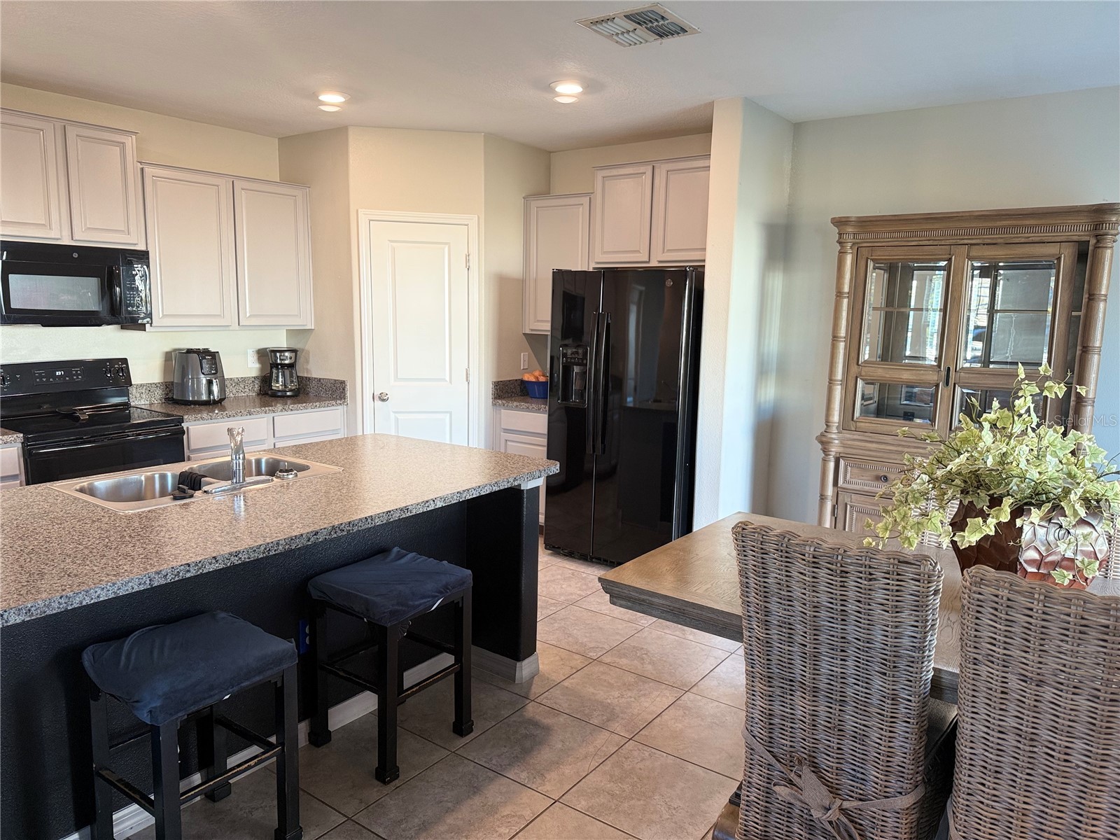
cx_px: 560
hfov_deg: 71.6
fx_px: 777
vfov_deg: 56.8
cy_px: 420
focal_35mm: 24
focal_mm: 6.76
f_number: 1.78
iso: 160
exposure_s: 1/60
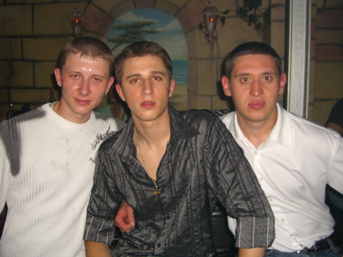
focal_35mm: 38
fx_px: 377
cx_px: 172
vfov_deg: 37.7
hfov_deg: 49.0
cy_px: 128
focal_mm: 7.9
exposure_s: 1/60
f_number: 2.8
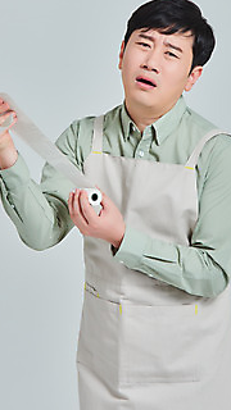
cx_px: 117
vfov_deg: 11.3
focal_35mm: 190
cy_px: 156
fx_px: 2069
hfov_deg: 6.4
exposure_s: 1/125
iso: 100
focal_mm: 145
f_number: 14
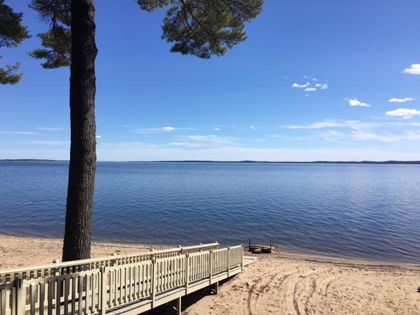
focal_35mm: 29
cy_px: 158
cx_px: 210
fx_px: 352
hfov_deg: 61.7
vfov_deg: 48.2
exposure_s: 1/2137
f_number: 2.2
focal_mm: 4.15
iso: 25
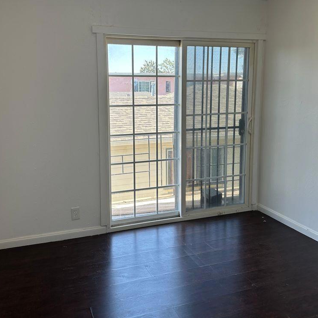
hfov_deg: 52.5
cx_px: 149
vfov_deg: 52.3
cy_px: 133
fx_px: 322
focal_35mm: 31
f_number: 1.78
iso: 80
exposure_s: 1/337
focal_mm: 6.86
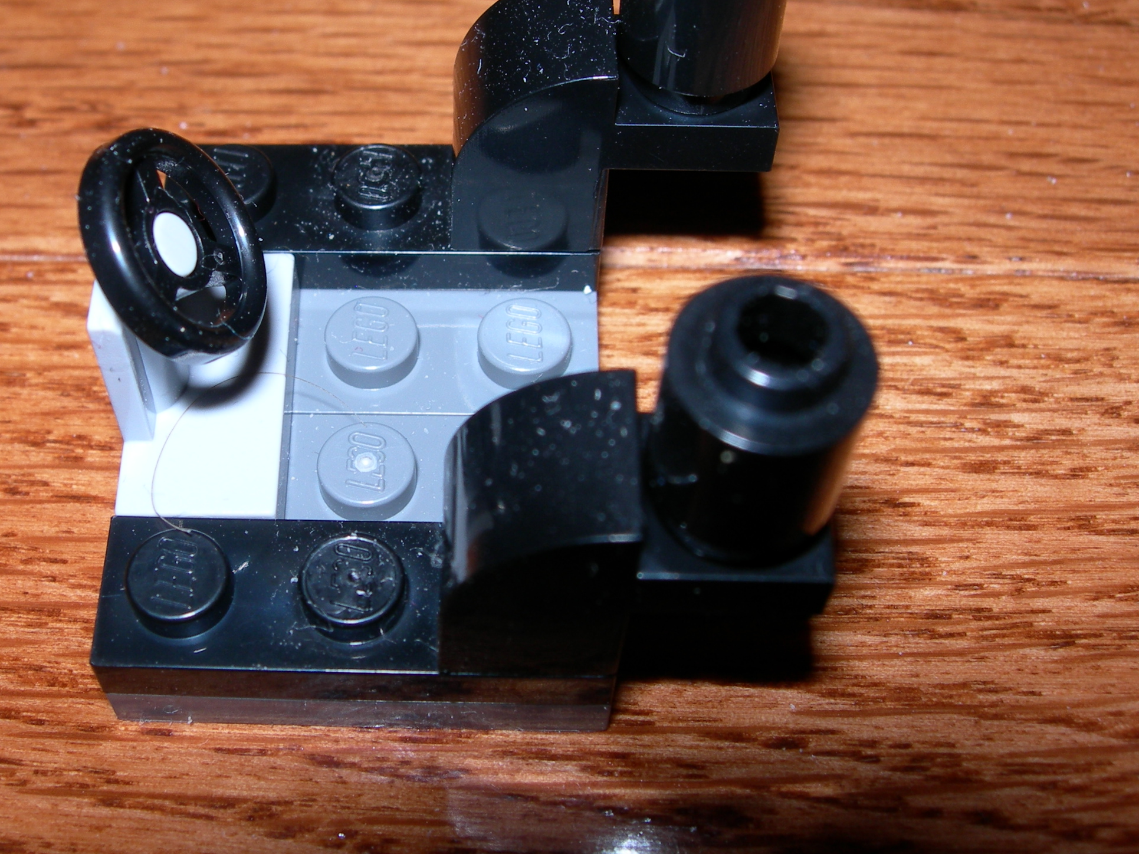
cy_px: 346
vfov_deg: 28.5
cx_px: 406
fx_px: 1678
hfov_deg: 37.2
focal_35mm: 51
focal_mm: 7.8
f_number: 4.8
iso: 50
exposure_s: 1/60.1
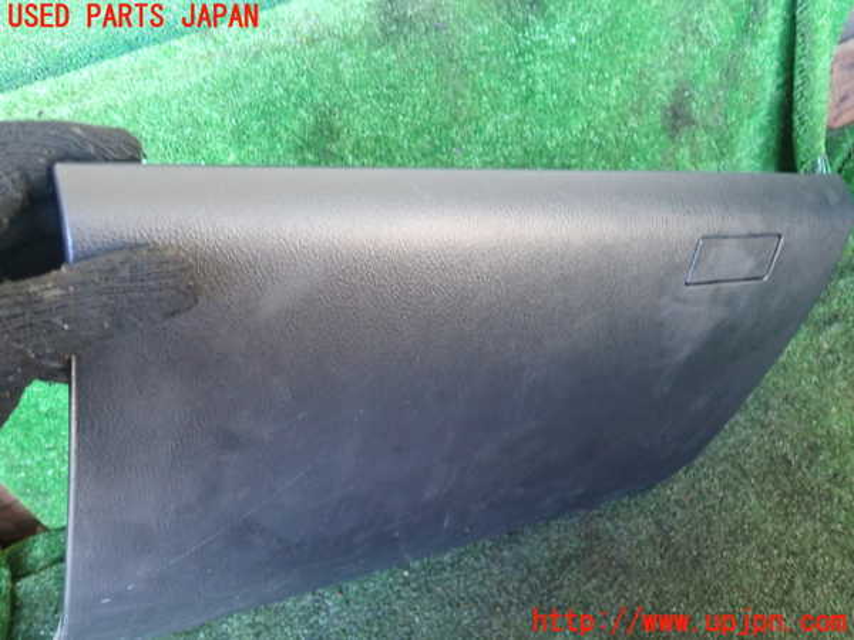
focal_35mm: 30
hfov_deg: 60.0
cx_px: 427
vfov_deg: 46.8
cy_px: 320
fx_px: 740
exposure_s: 1/30
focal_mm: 5.4
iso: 800
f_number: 2.3
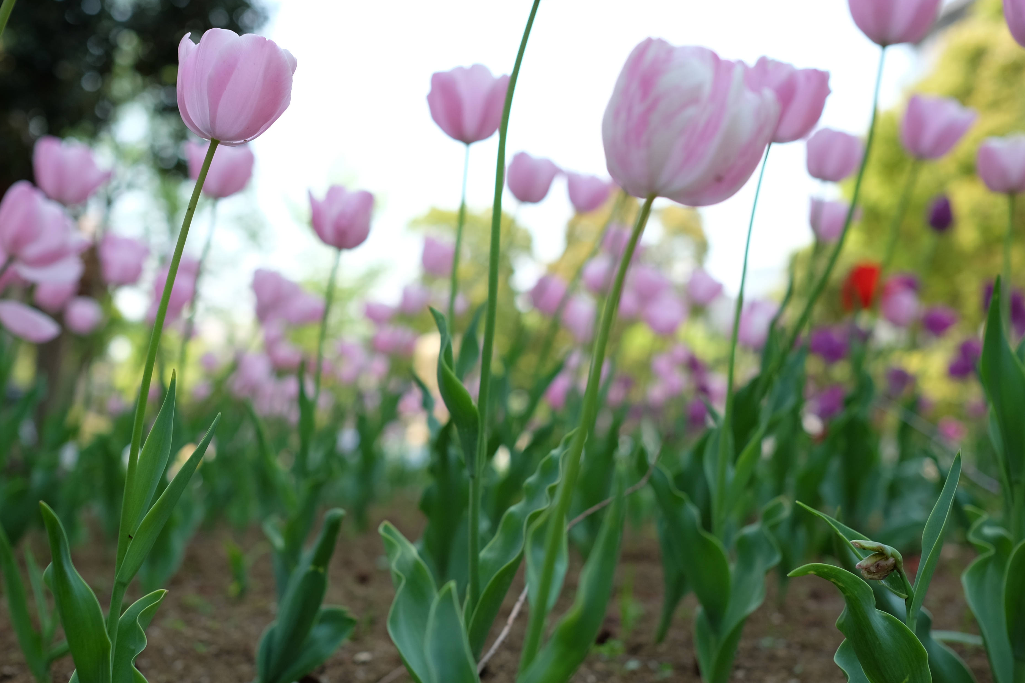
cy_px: 375
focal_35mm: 46
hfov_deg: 42.7
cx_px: 465
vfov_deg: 29.2
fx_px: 1310
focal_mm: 23
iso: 200
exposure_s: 1/640
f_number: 2.8
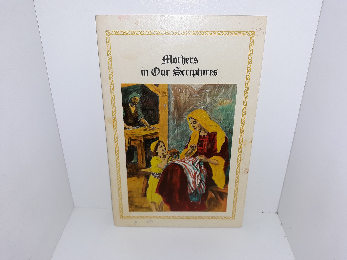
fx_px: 281
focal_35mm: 28
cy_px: 130
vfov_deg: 49.7
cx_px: 174
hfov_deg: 63.4
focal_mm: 3.7
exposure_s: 1/185
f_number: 1.7
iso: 40
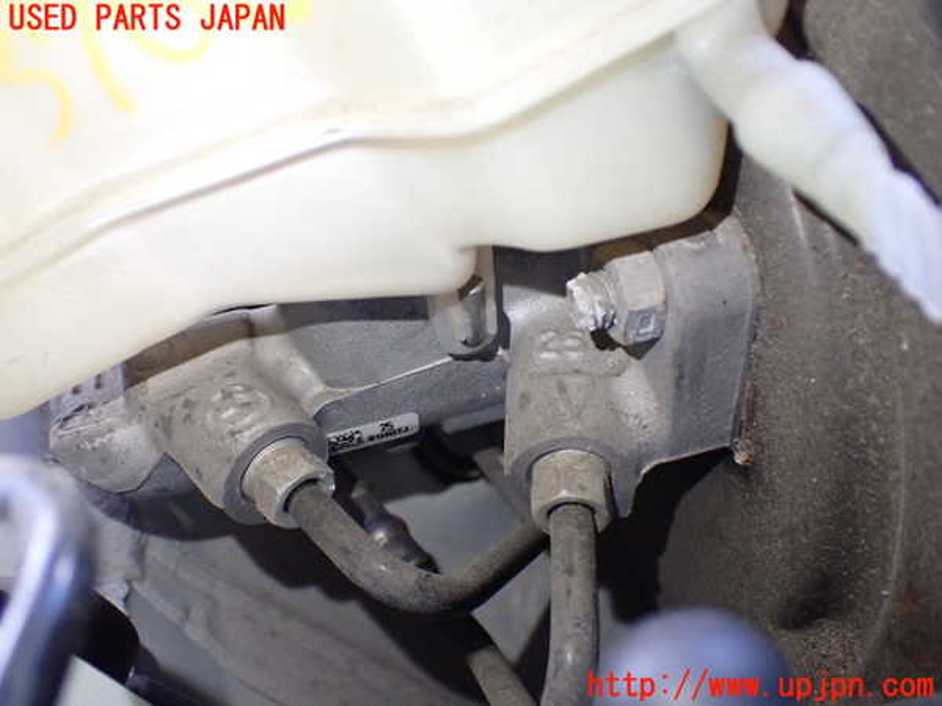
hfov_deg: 51.4
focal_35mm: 36
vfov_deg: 39.7
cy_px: 353
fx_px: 980
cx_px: 471
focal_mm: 6.37
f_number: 2.5
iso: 800
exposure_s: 1/125
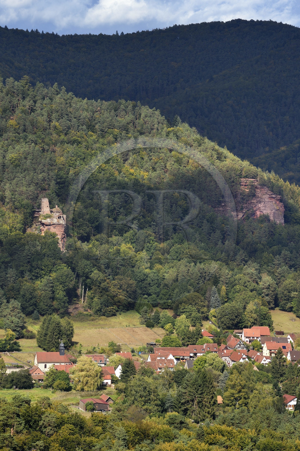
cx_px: 150
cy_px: 226
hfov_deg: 6.9
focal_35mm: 200
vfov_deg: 10.3
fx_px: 2502
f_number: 9
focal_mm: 200
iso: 250
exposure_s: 1/400
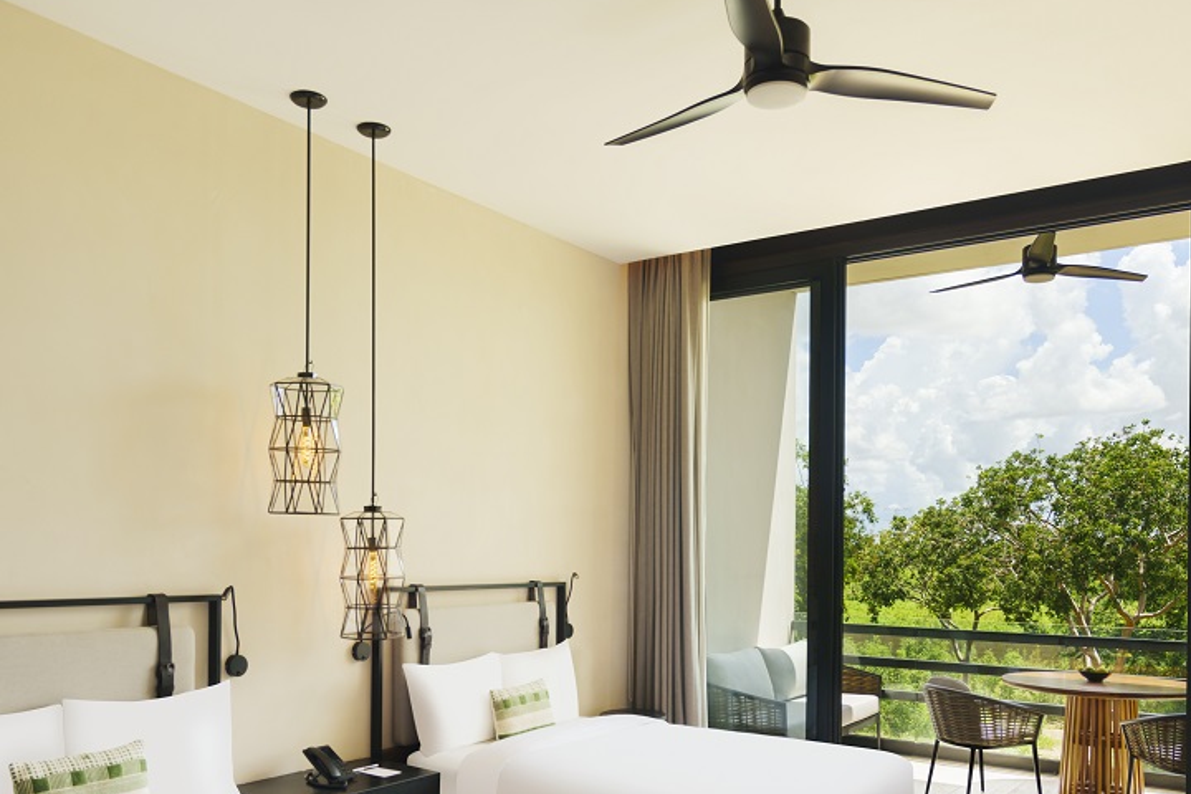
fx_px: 992
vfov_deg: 42.7
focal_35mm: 30
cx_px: 596
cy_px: 557
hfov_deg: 61.9
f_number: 4
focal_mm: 18
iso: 100
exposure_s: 1/125
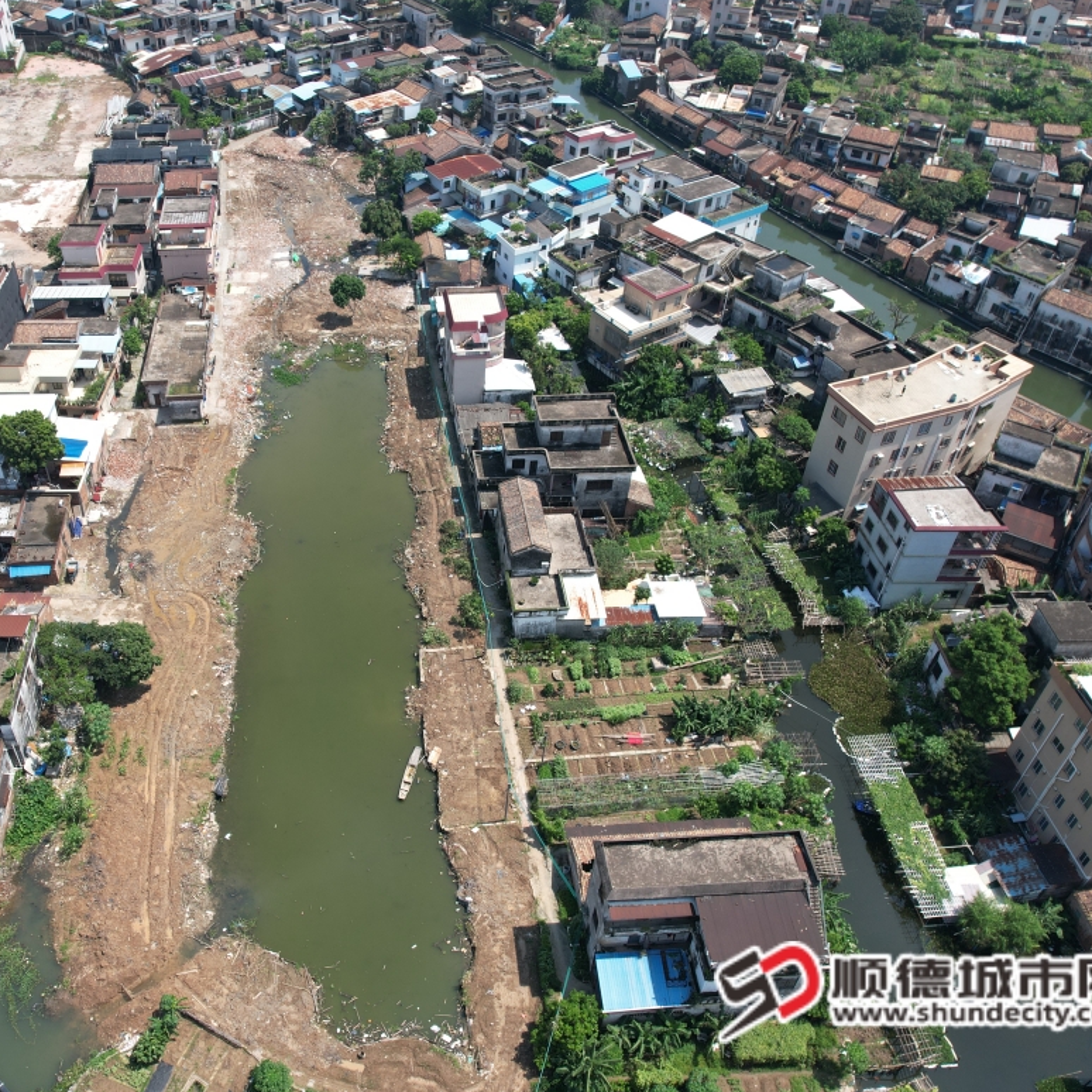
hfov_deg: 55.0
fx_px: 1035
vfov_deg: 55.6
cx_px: 406
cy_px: 535
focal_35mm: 29
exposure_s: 1/1250
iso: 100
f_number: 2.8
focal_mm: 8.38
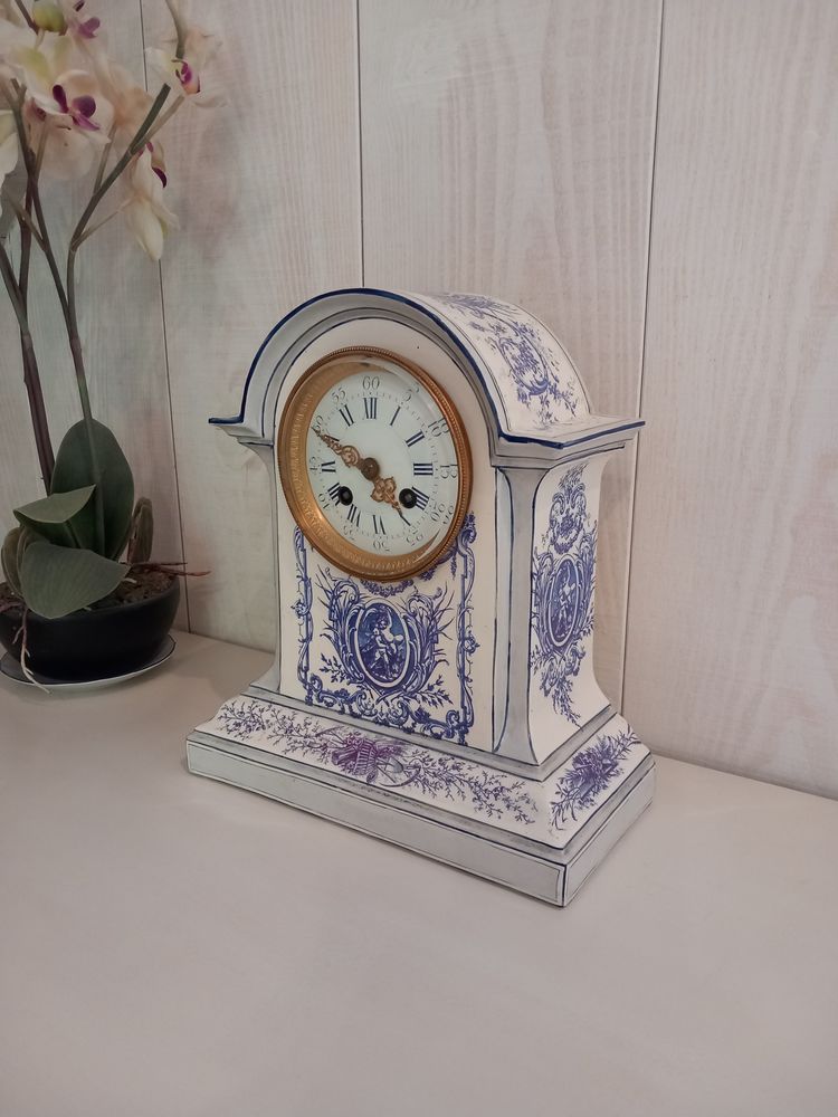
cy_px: 558
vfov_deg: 65.3
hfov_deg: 51.4
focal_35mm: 27
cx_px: 419
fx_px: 872
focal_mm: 4
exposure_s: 1/25
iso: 320
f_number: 1.8
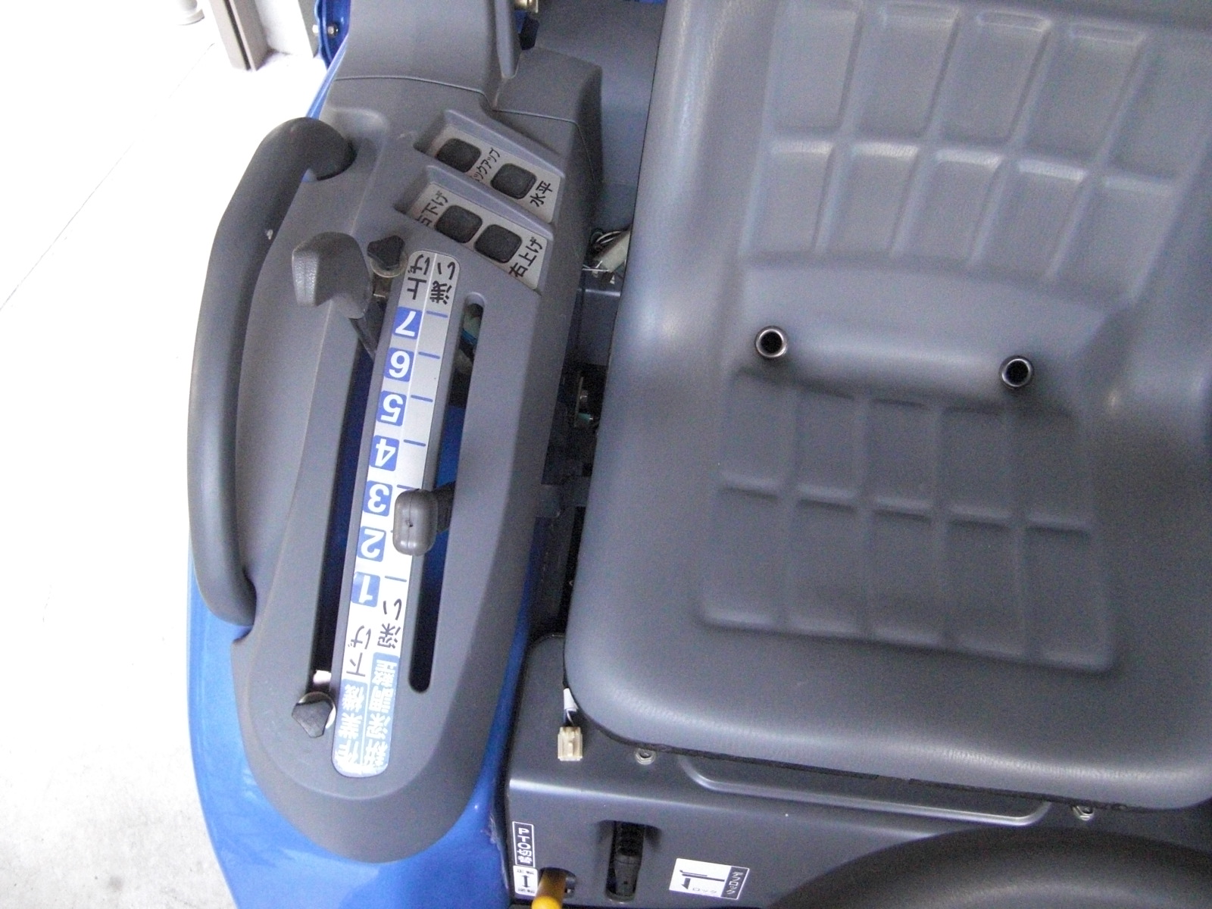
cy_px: 454
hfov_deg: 63.4
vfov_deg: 49.7
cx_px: 606
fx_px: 980
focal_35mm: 28
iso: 800
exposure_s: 1/100
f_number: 2.6
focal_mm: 4.9
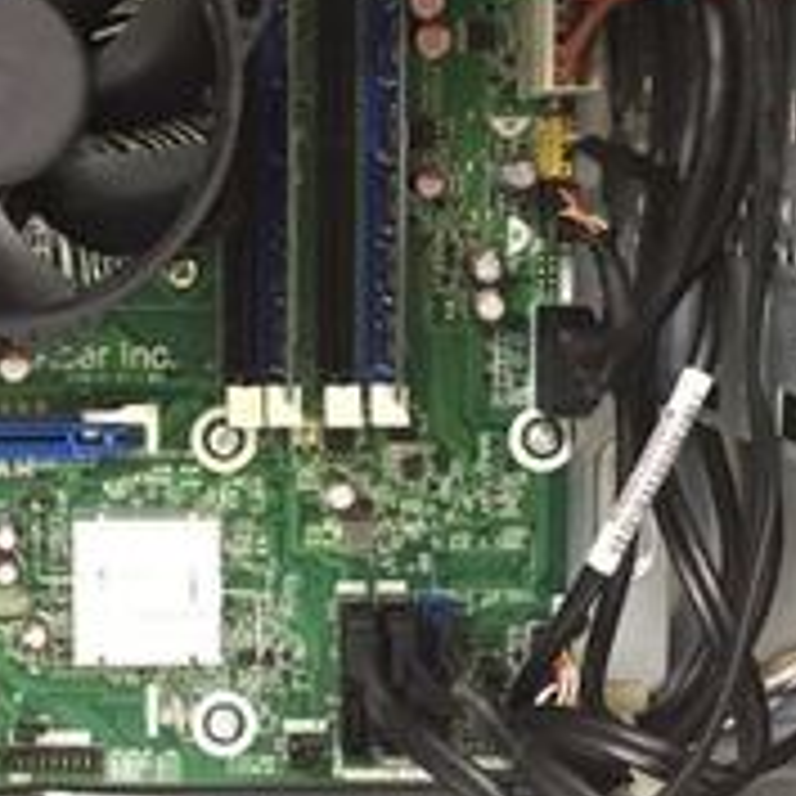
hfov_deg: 25.8
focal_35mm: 65
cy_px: 331
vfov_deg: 26.4
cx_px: 108
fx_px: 1691
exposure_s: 1/25
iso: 250
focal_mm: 4.15
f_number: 2.2
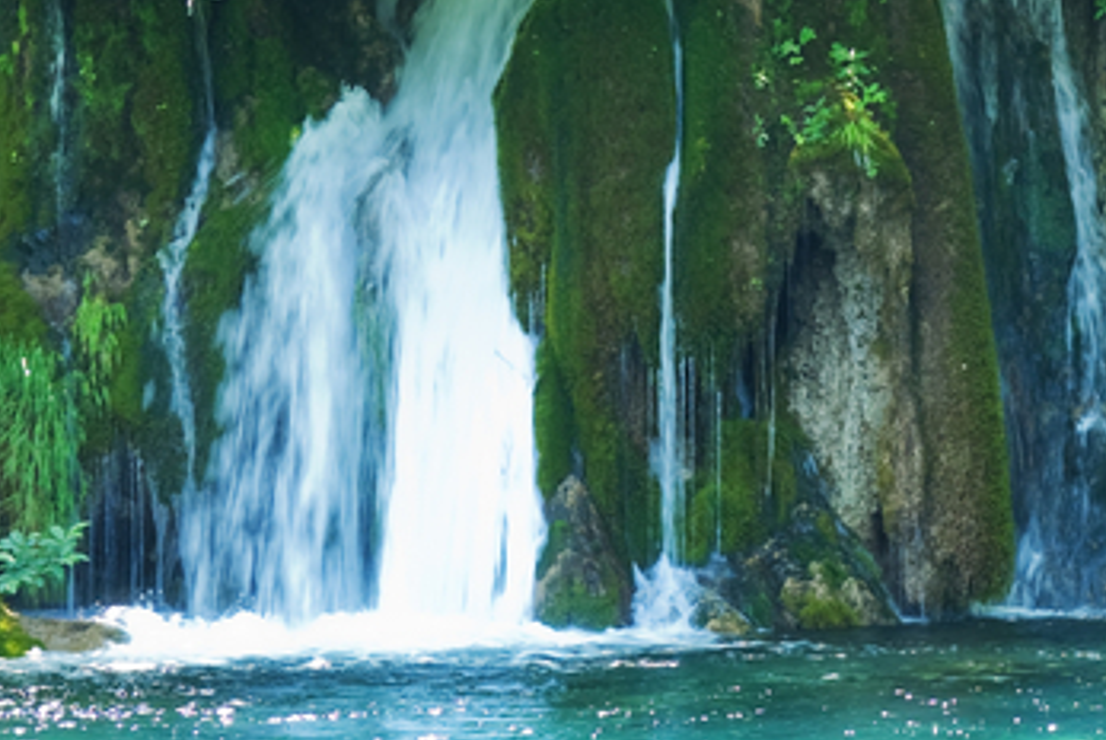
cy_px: 348
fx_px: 5319
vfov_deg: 8.0
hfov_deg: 11.7
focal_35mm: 173
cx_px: 1106
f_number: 4
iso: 100
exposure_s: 1/25
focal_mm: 40
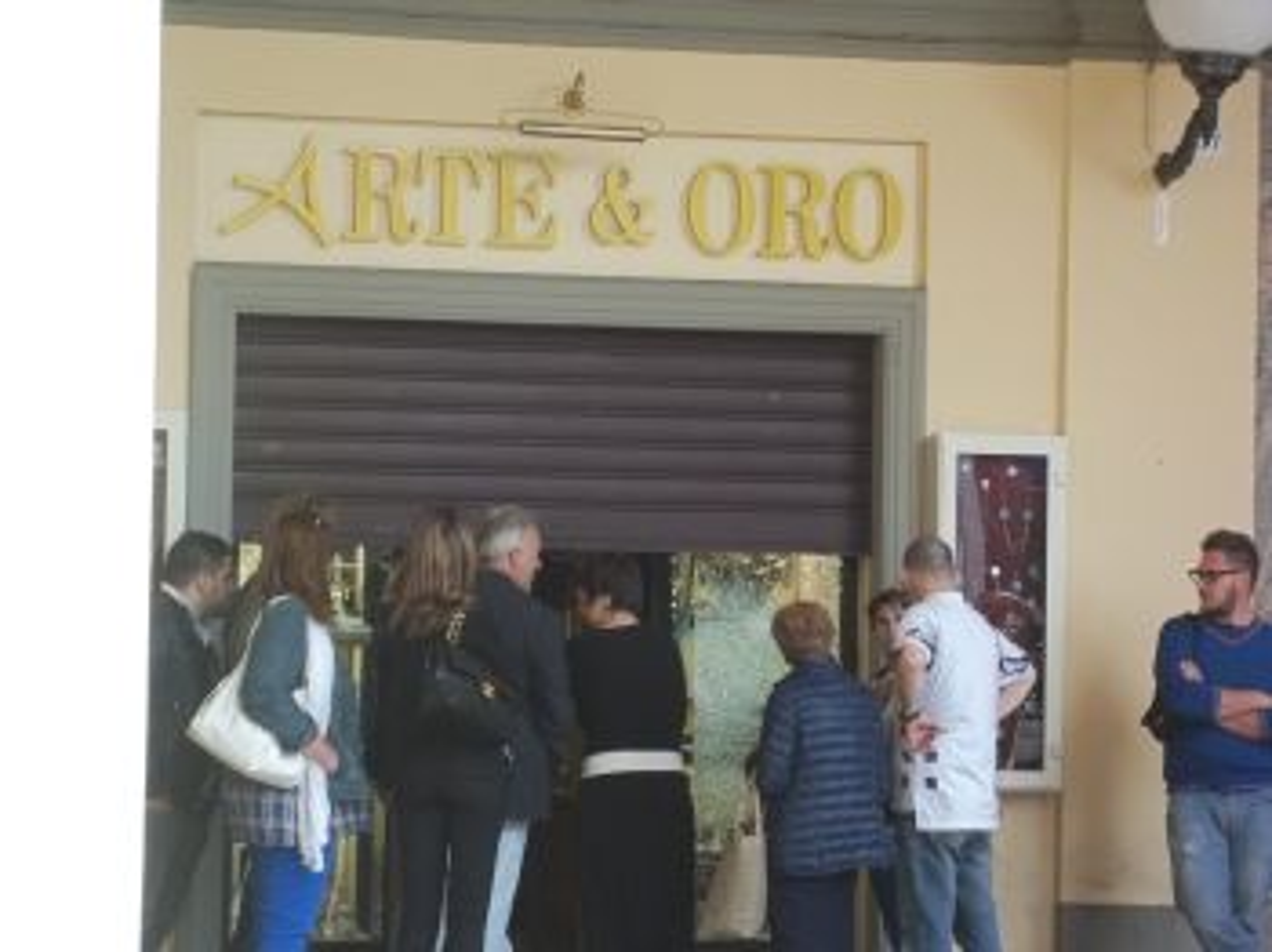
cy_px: 476
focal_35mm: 108
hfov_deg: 18.2
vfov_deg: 13.7
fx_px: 3966
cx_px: 636
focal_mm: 19.5
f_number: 5.6
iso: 160
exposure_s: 1/100
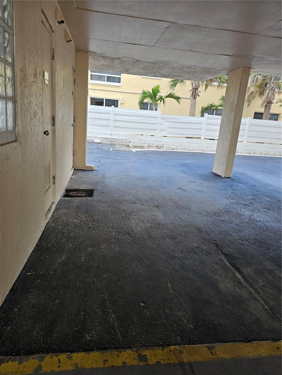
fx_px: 250
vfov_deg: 73.9
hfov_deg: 58.9
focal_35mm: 23
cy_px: 188
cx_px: 141
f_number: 1.7
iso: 64
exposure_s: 1/207
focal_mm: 6.3
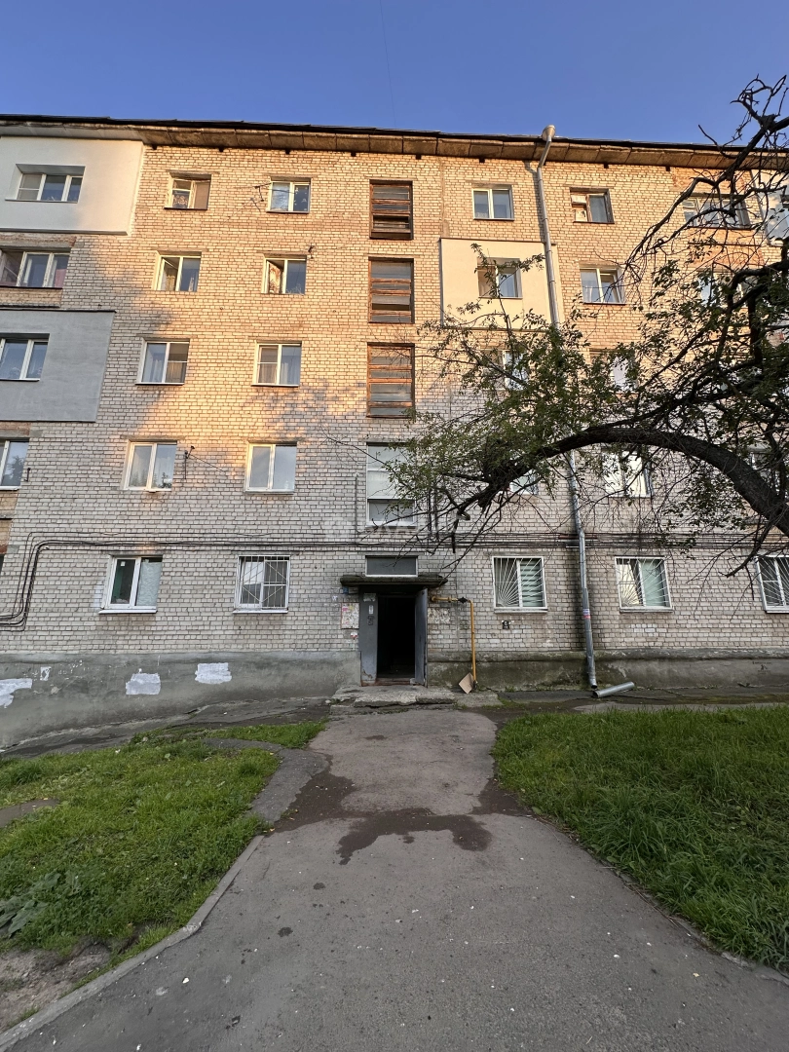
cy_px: 526
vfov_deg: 102.1
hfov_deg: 85.7
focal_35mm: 14
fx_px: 425
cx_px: 394
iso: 40
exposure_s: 1/316
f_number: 2.2
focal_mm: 2.22
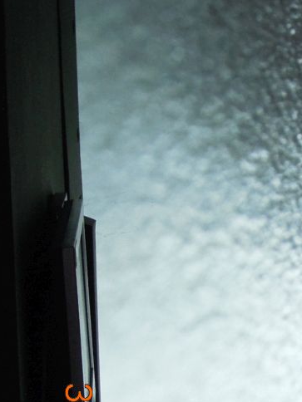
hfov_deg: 17.3
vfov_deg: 24.4
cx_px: 415
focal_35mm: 79
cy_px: 88
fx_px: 919
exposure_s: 1/15
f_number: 2.8
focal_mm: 5
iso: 400
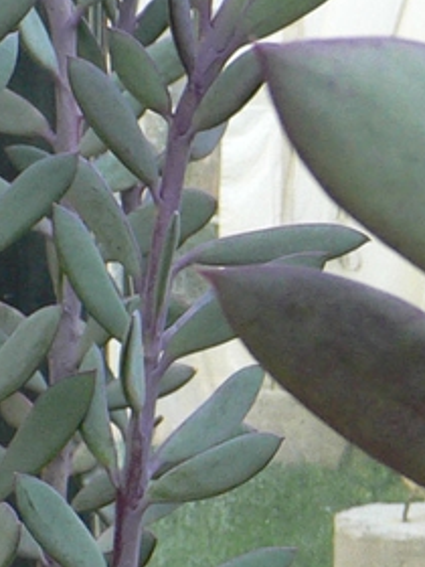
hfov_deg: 11.0
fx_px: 2095
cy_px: 332
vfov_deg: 15.4
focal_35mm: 128
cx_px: 712
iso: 100
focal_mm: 4.6
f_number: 4
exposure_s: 1/125
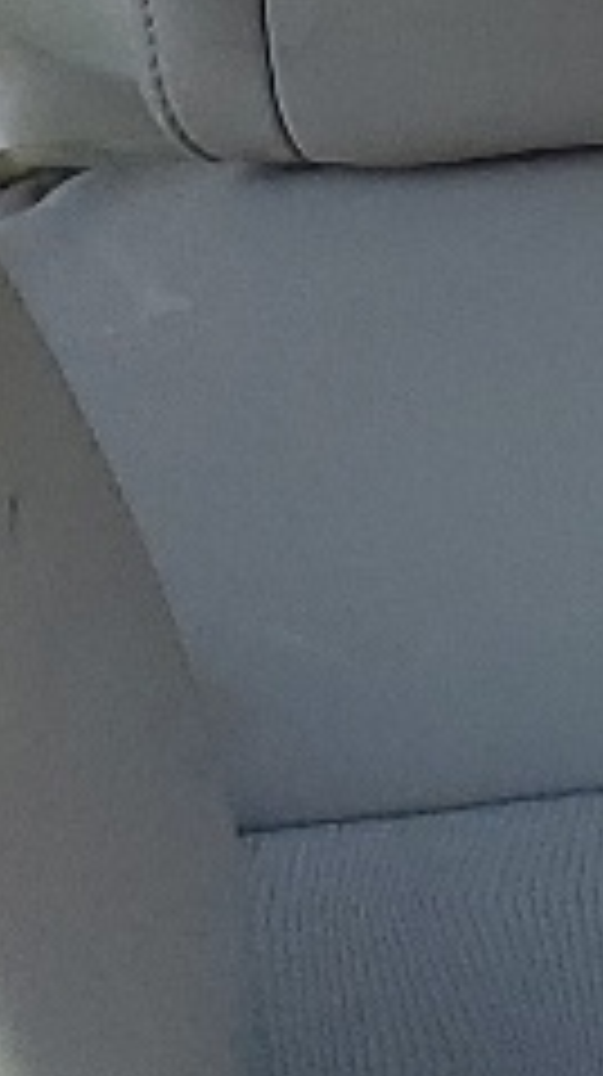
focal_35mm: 190
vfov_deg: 11.1
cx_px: 2372
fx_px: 5414
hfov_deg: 5.6
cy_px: -347
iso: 50
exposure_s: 1/172
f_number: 1.5
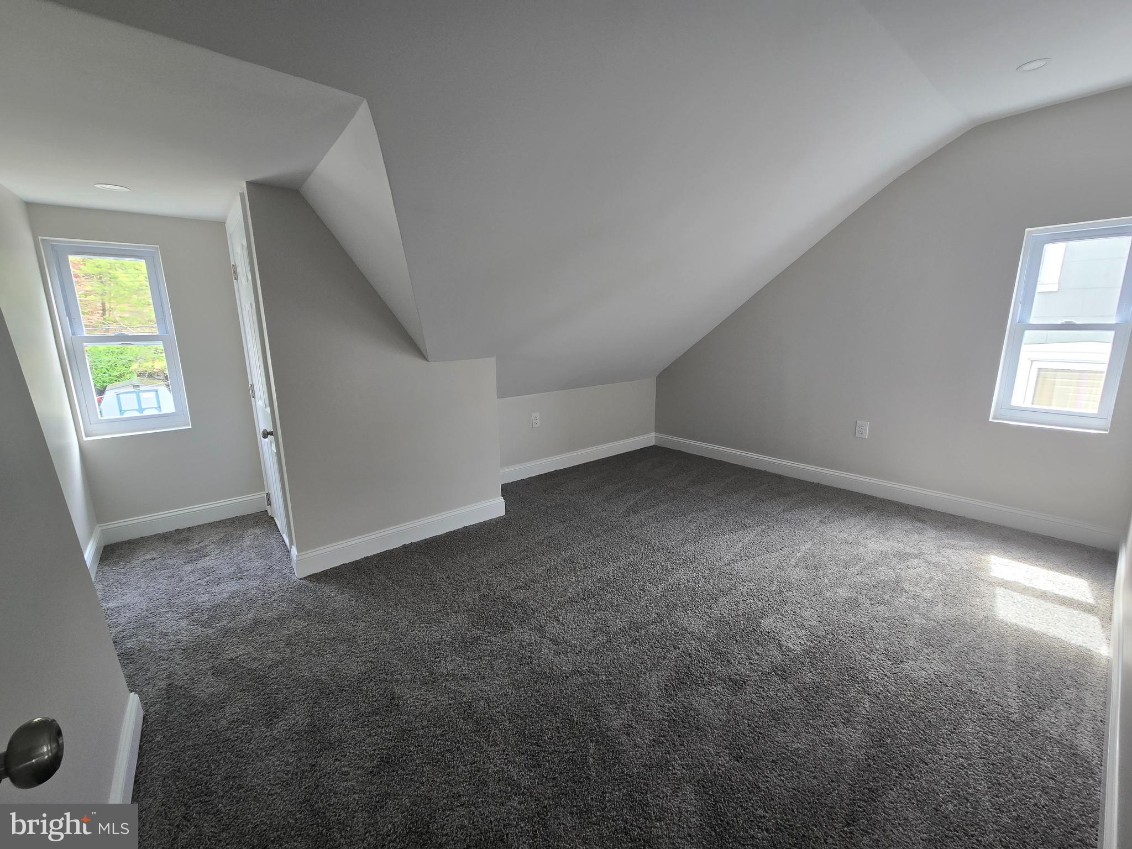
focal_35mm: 13
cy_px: 424
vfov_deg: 89.9
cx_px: 566
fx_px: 425
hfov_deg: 106.2
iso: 125
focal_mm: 2.2
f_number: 2.2
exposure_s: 1/60
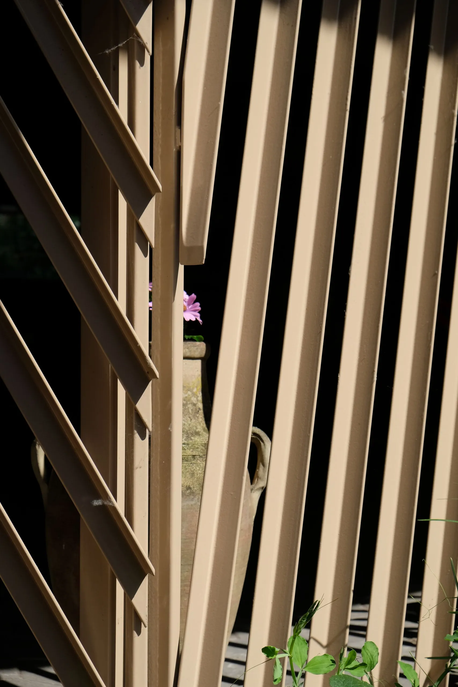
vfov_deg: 24.5
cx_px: 229
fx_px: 1584
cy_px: 344
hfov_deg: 16.5
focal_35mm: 83
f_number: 8
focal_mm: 55
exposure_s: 1/550
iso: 400
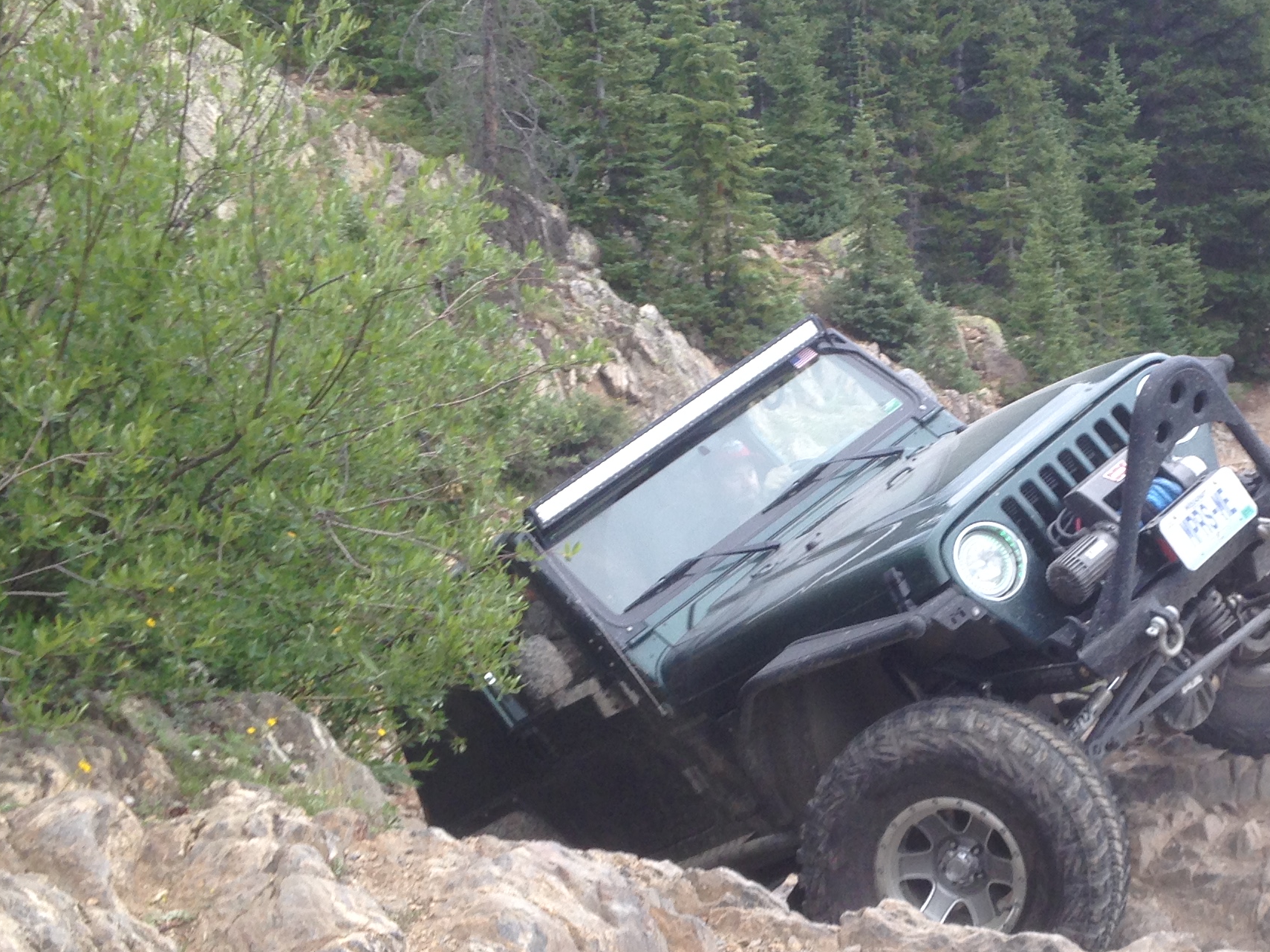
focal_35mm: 63
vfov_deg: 23.2
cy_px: 616
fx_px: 2311
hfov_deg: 30.0
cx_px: 1012
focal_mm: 4.12
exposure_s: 1/341
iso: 50
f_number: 2.4
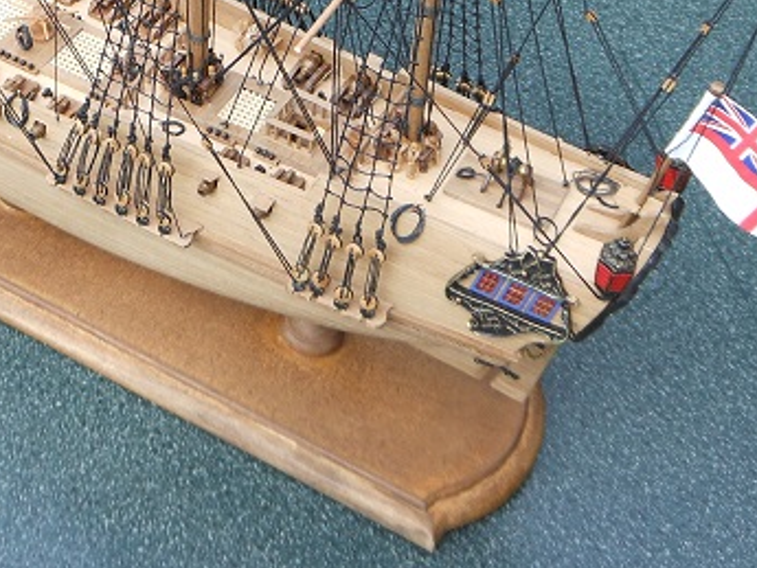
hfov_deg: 24.7
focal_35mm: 78
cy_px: -86
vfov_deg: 18.1
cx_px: 165
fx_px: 1706
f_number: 3.5
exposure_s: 1/125
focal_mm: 6
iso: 80
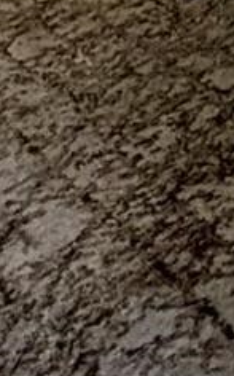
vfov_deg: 11.8
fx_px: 1319
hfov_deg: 7.8
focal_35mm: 129
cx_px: 837
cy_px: -626
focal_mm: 2.22
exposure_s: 1/60
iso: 250
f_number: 2.2
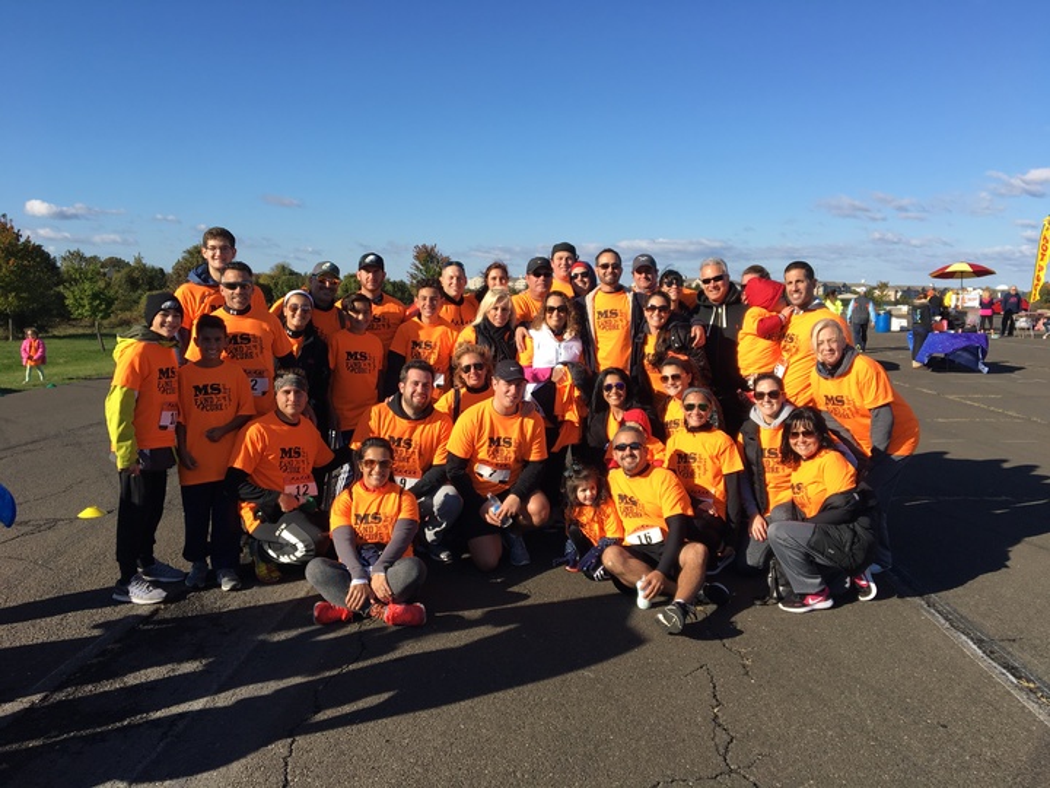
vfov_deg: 48.2
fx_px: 880
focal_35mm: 29
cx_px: 525
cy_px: 394
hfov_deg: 61.7
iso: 25
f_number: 2.2
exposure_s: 1/1202
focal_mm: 4.15
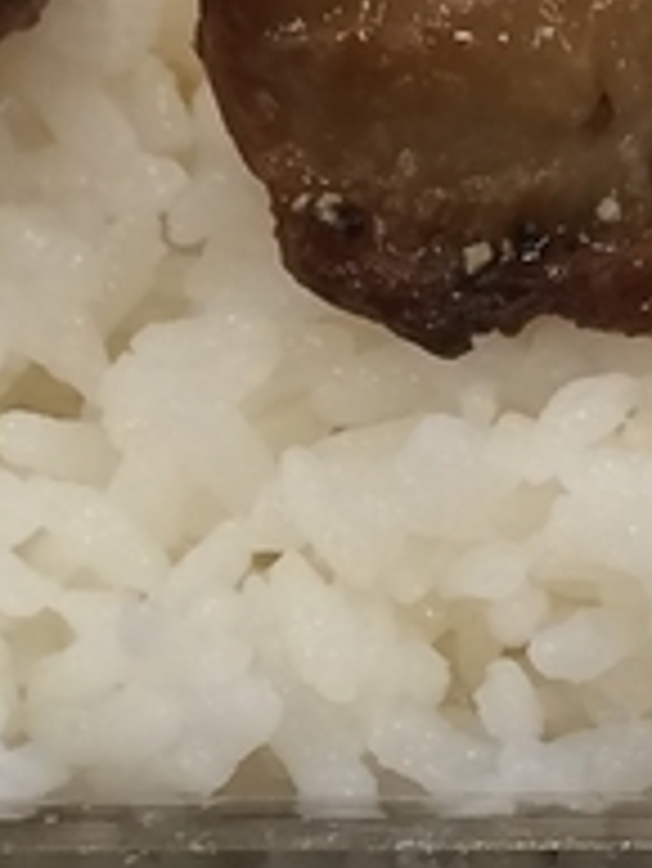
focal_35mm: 180
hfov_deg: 8.3
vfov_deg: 10.9
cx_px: 441
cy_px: 724
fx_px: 4515
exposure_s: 1/30
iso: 40
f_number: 2.2
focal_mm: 4.15
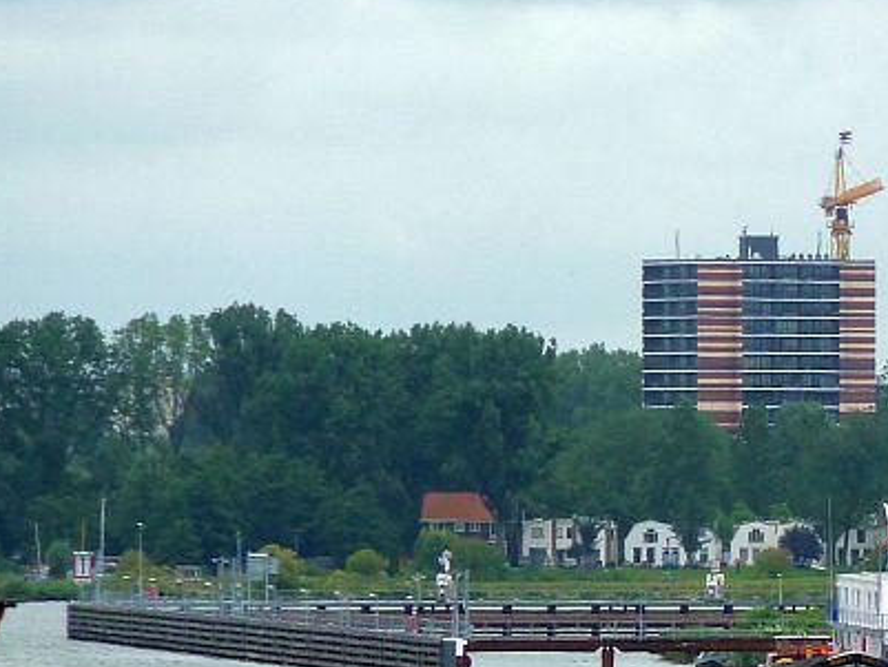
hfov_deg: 2.6
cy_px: 587
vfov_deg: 1.9
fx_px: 19656
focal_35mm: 766
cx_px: 1123
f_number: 4.9
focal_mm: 49.2
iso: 80
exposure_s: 1/250
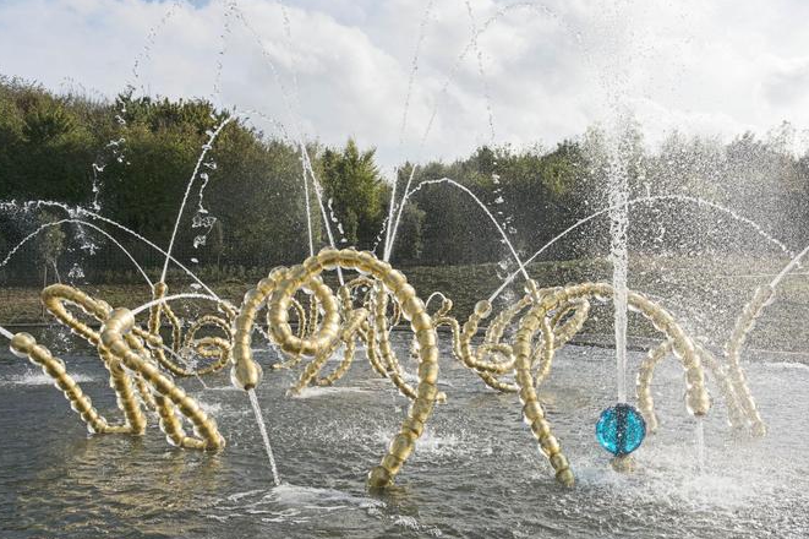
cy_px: 274
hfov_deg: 53.2
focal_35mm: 36
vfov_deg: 36.8
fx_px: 809
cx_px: 404
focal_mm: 35
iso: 800
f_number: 13
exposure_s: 1/1600
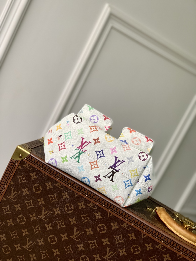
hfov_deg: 28.0
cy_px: 130
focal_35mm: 52
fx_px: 393
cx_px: 98
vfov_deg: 36.8
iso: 80
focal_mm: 6
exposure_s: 1/122
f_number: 2.4
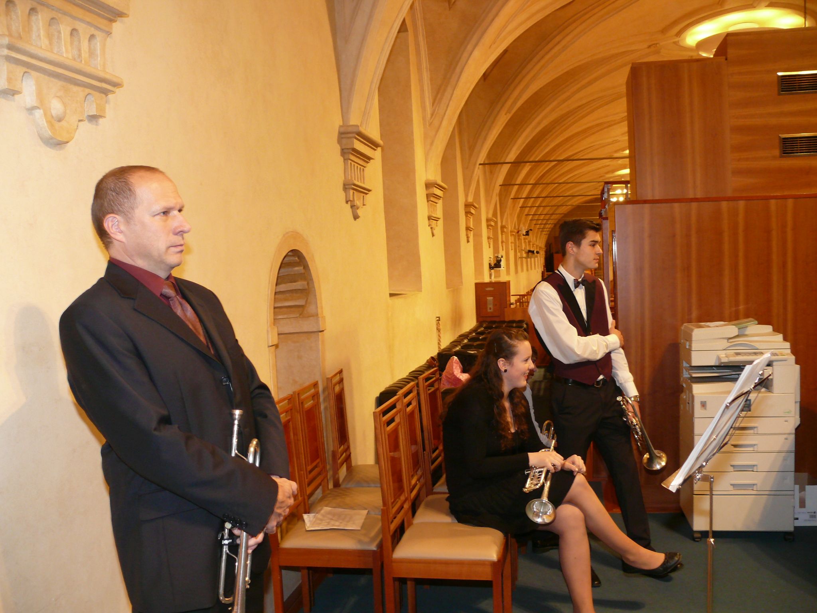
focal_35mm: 35
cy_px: 306
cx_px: 408
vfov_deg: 40.7
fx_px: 826
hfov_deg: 52.6
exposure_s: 1/30
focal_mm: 7.4
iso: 200
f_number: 2.8
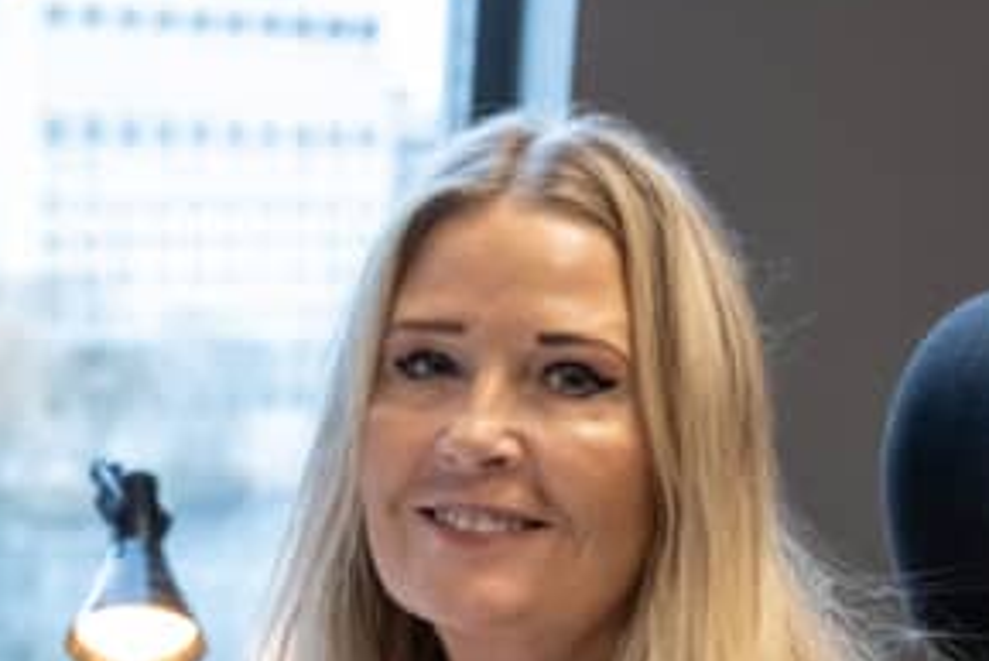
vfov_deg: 10.8
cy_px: 777
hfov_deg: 16.3
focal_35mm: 125
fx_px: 3436
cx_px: 325
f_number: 4
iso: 3600
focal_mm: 47
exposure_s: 1/500
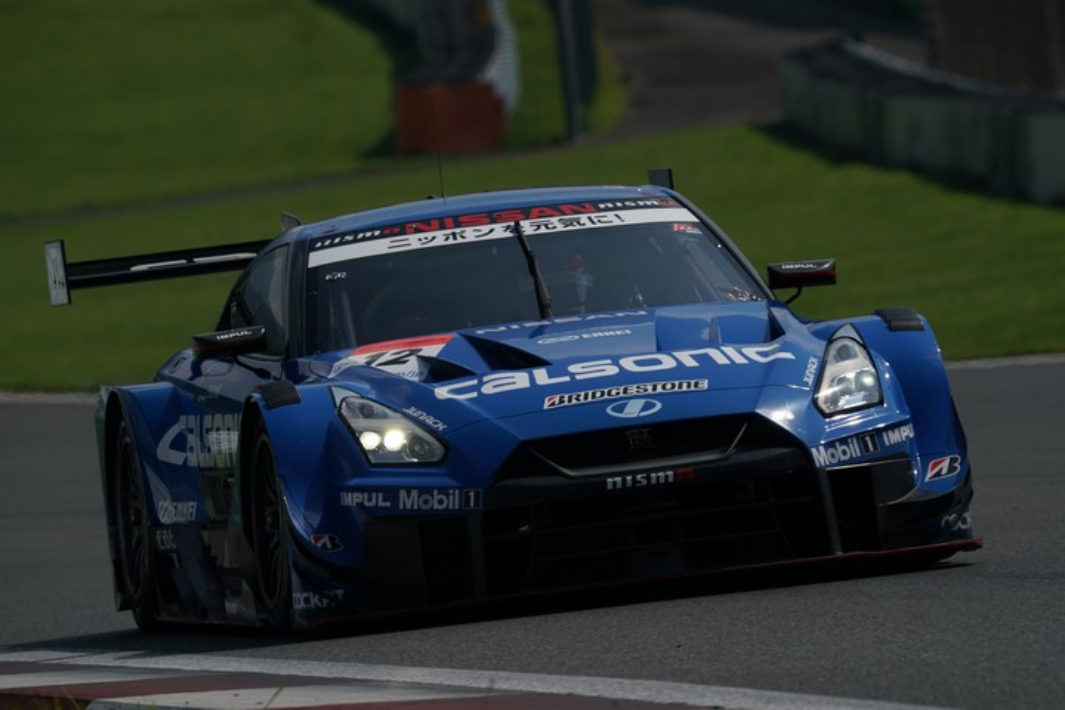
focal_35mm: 600
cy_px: 355
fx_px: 17749
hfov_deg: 3.4
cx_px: 532
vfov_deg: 2.3
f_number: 13
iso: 200
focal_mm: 600
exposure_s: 1/800
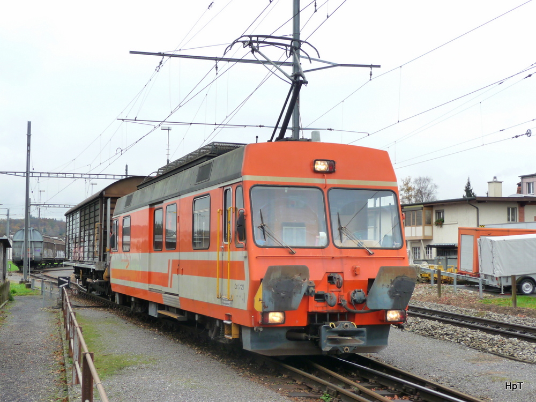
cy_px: 201
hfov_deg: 38.2
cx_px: 268
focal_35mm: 50
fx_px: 774
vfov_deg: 29.1
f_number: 4.2
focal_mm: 8.5
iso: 160
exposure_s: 1/80
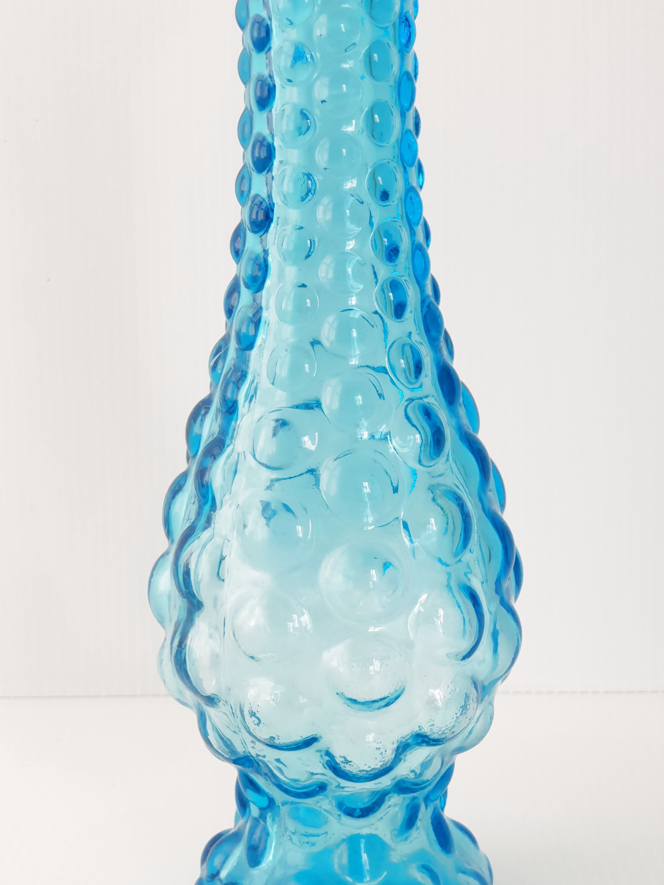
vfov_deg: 36.8
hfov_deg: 28.0
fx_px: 1330
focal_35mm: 52
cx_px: 332
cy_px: 442
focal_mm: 6
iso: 50
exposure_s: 1/100
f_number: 2.4
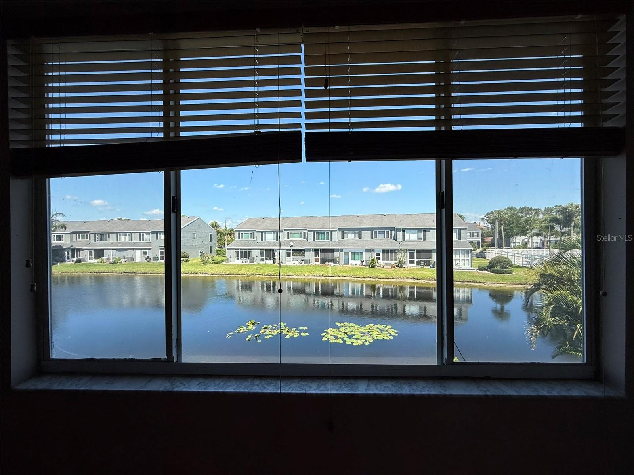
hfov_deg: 102.1
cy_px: 238
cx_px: 317
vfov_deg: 85.7
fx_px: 256
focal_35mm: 14
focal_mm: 2.22
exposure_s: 1/1497
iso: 50
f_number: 2.2
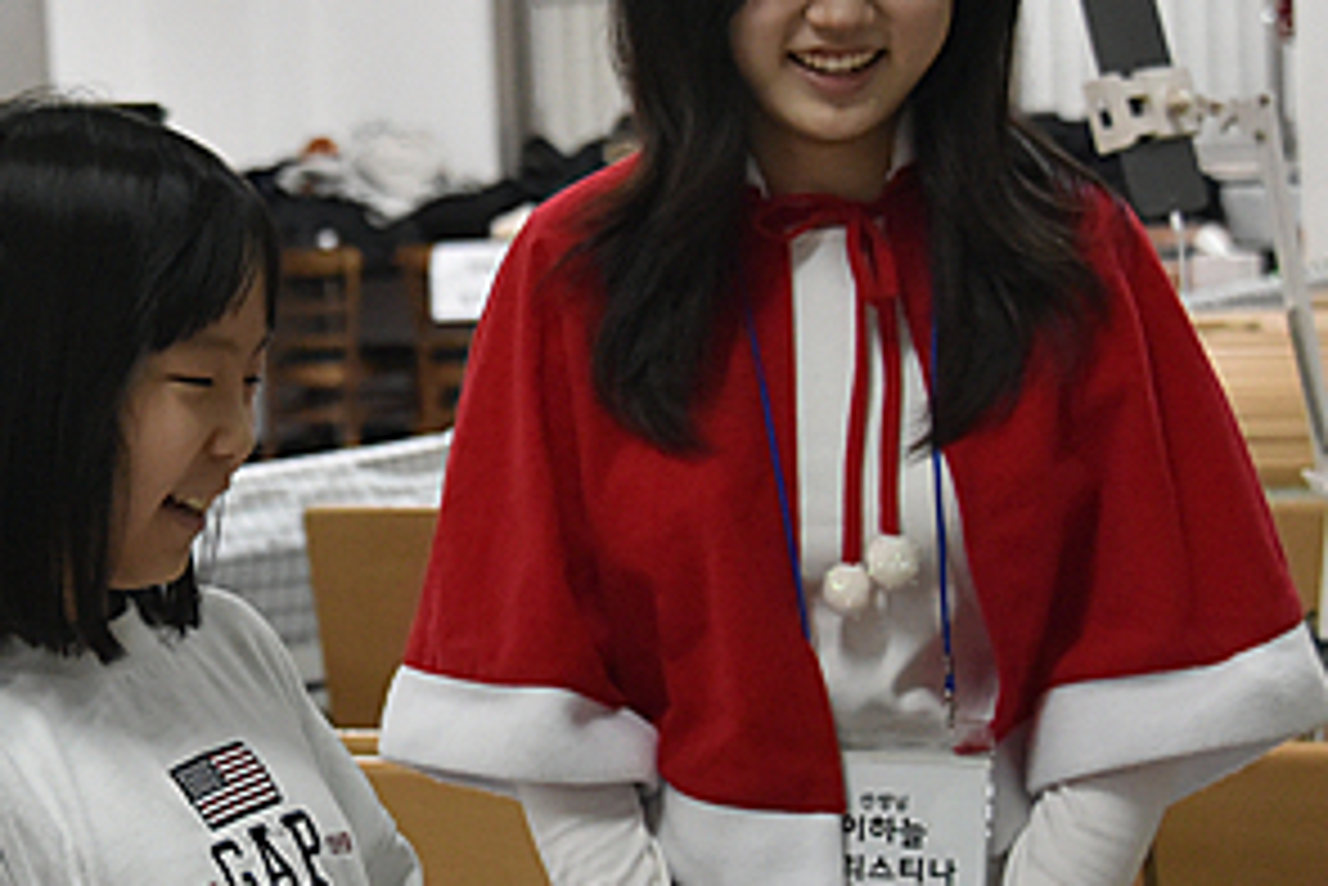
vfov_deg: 7.8
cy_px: 497
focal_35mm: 176
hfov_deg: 11.6
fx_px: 6495
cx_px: 243
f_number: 5.6
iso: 3200
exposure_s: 1/125
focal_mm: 65
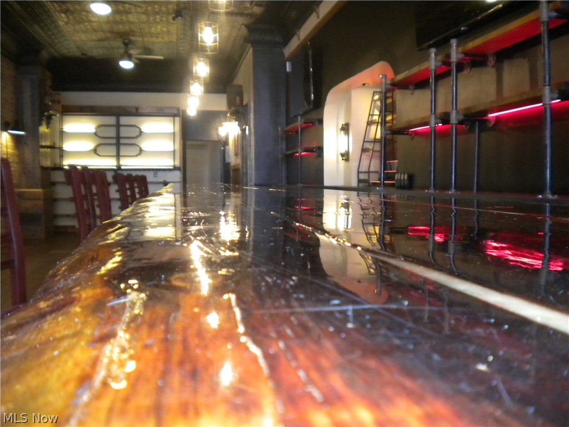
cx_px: 284
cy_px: 214
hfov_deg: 52.6
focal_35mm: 35
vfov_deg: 40.7
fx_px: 575
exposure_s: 1/30
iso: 400
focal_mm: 6.3
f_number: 3.1
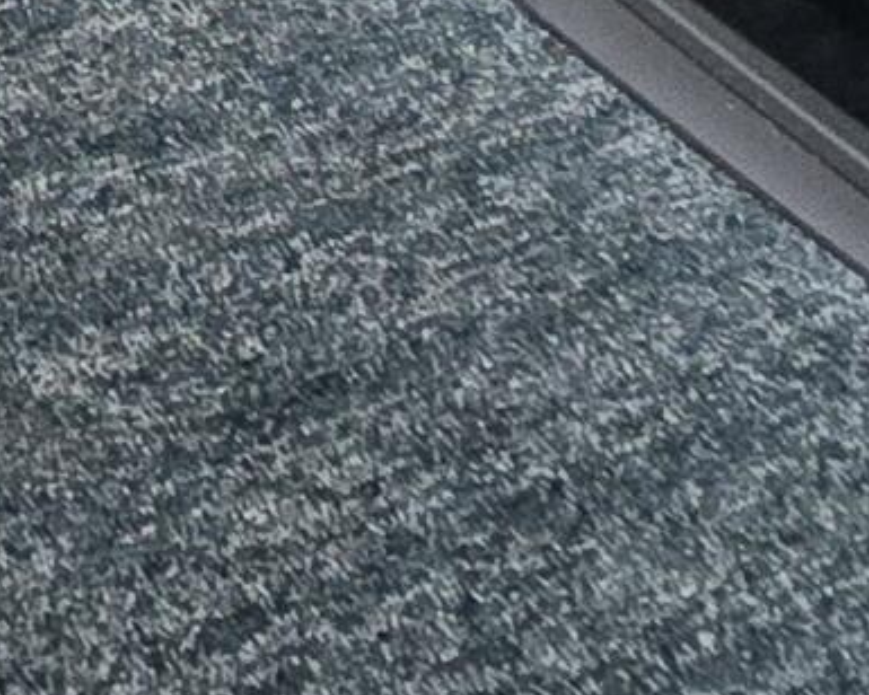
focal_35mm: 99
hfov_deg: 11.1
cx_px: -1808
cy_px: -1785
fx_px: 2546
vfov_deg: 9.2
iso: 80
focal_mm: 2.2
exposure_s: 1/60
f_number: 2.2
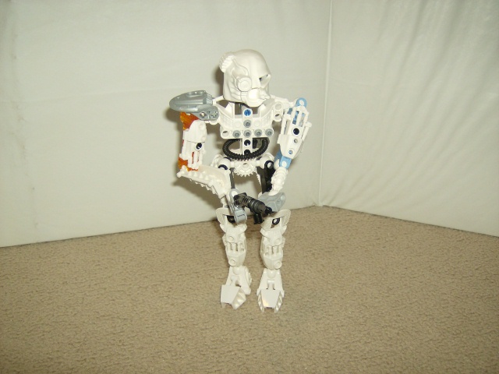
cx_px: 250
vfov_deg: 39.7
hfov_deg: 51.4
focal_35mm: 36
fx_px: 519
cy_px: 187
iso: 200
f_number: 2.8
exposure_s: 1/60
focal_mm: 6
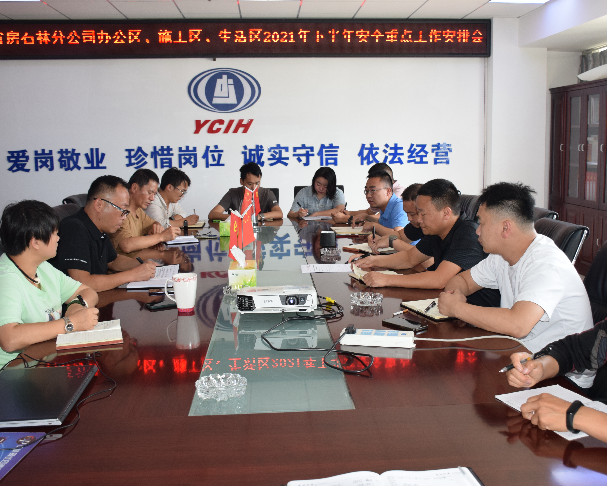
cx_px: 325
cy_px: 228
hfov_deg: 50.2
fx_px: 647
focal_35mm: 36
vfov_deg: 41.1
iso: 800
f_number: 5.6
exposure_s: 1/125
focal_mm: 20
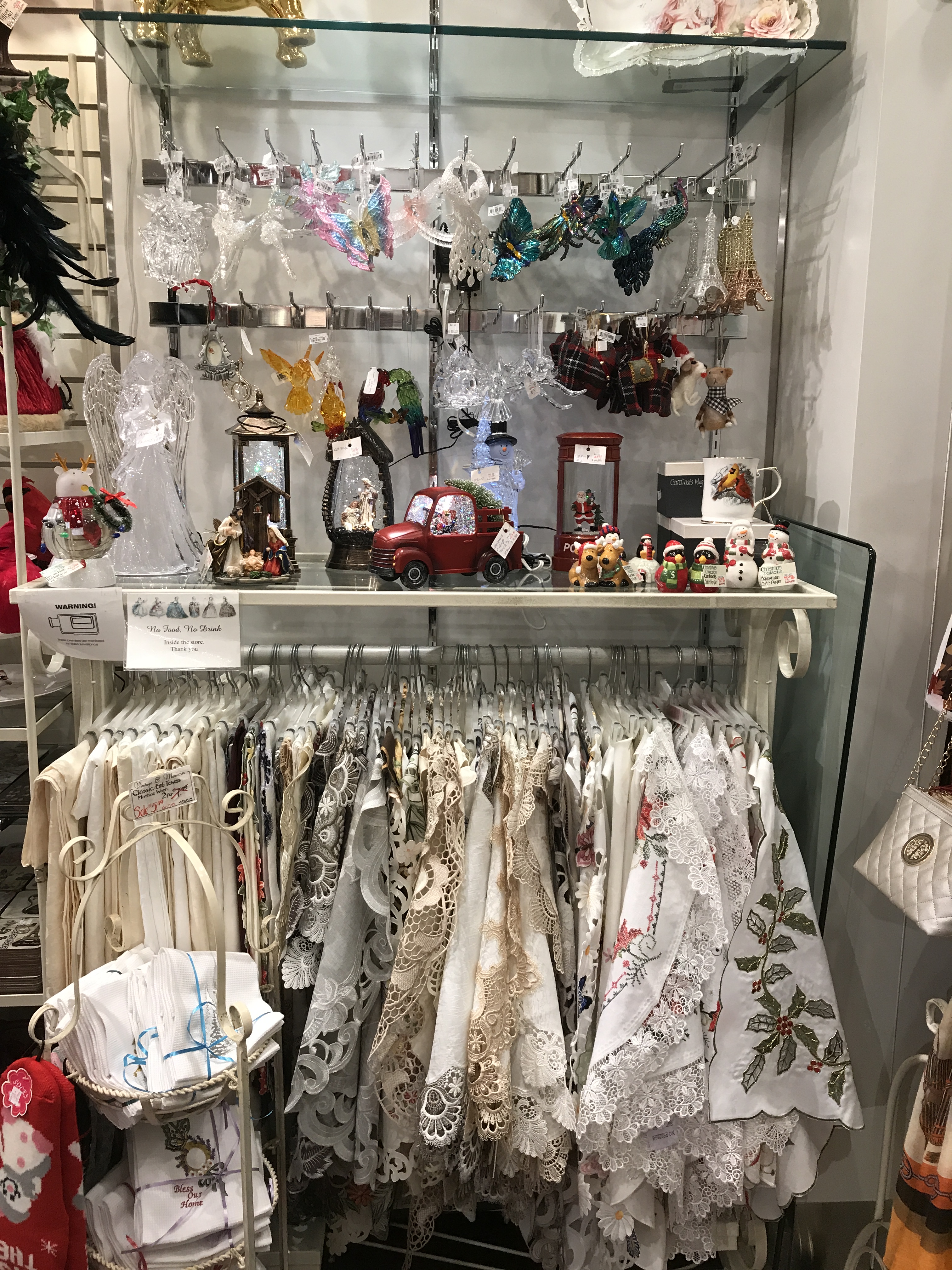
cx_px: 476
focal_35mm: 28
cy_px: 635
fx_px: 1027
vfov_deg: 63.4
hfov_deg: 49.7
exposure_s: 1/30
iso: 25
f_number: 1.8
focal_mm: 3.99
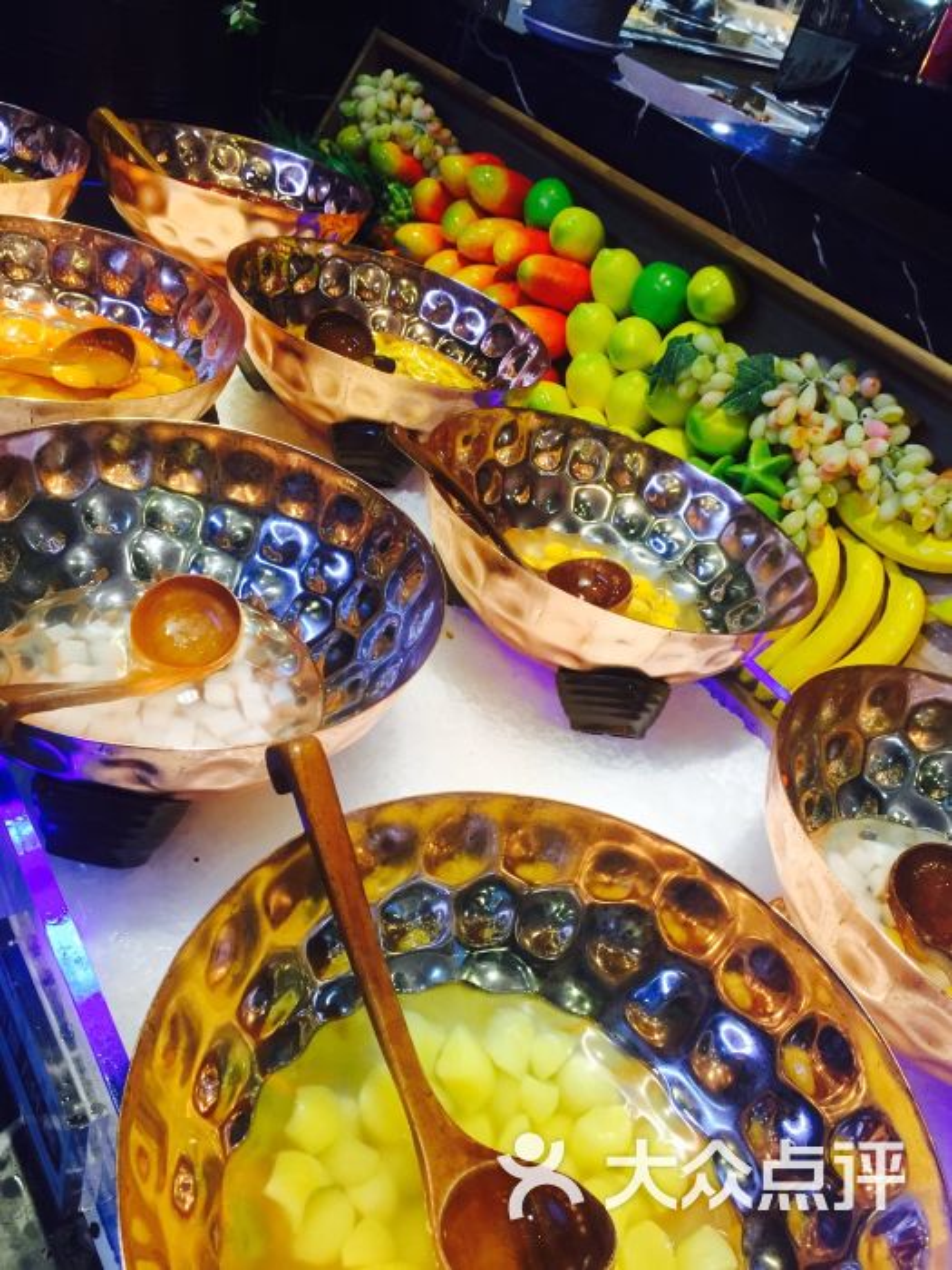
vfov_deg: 61.7
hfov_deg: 48.2
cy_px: 635
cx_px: 476
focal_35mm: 29
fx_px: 1063
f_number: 2.2
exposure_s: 1/30
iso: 50
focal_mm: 4.15
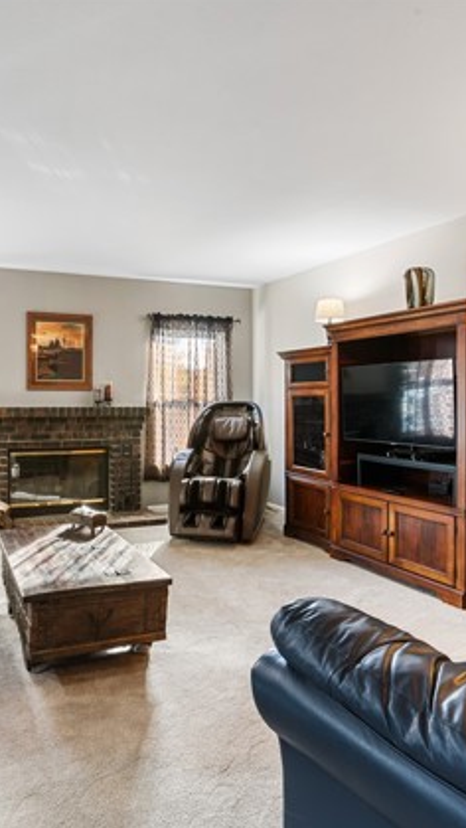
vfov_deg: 76.3
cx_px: 138
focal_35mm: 24
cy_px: 412
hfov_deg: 46.6
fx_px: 527
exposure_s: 4
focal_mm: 15
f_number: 9
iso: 100
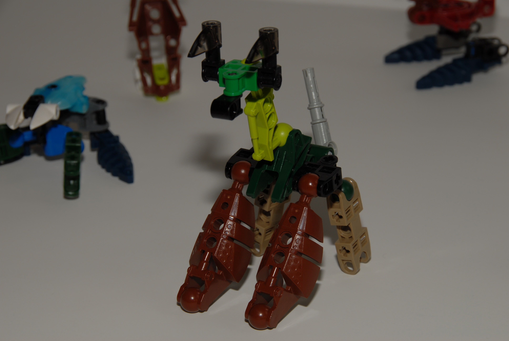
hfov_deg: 15.2
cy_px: 170
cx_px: 254
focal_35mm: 135
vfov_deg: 10.2
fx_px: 1911
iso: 100
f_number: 11
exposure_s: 1/60
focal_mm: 90
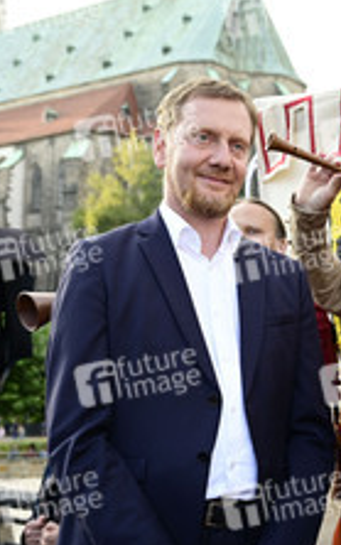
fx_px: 936
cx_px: 318
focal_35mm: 63
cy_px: 317
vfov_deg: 32.4
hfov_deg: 20.2
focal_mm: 30.5
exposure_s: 1/400
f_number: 4
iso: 400
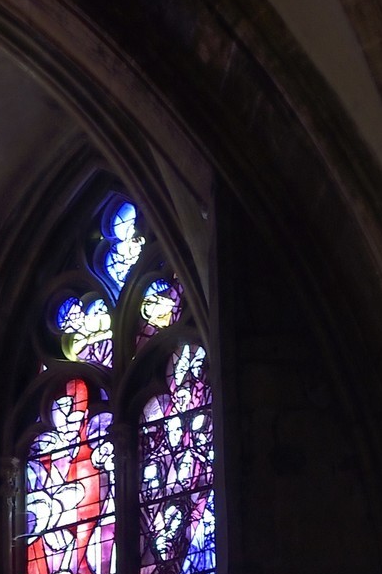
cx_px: -286
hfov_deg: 5.4
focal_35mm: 251
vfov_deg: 7.9
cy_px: 1046
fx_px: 4000
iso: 1000
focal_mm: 60
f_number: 6.3
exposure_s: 1/30
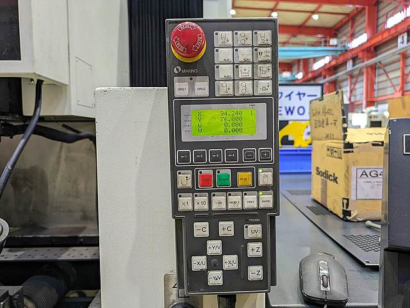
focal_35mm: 25
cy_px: 154
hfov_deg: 69.4
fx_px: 296
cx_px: 205
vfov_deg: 54.9
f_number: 1.89
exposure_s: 1/50
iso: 246
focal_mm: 5.43
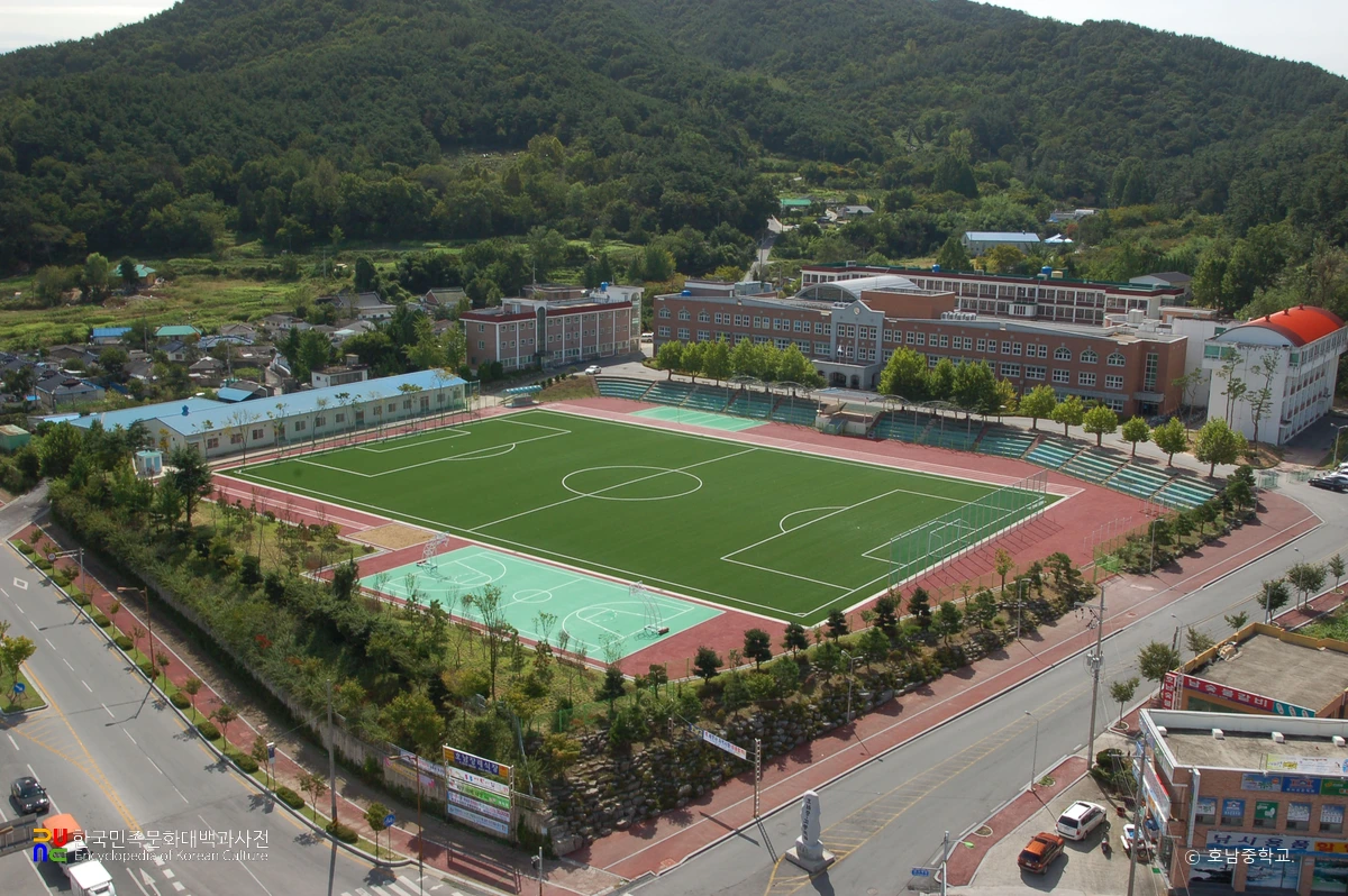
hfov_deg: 53.2
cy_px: 448
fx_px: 1347
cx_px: 674
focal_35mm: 36
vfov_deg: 36.8
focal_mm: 24
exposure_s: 1/40
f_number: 16
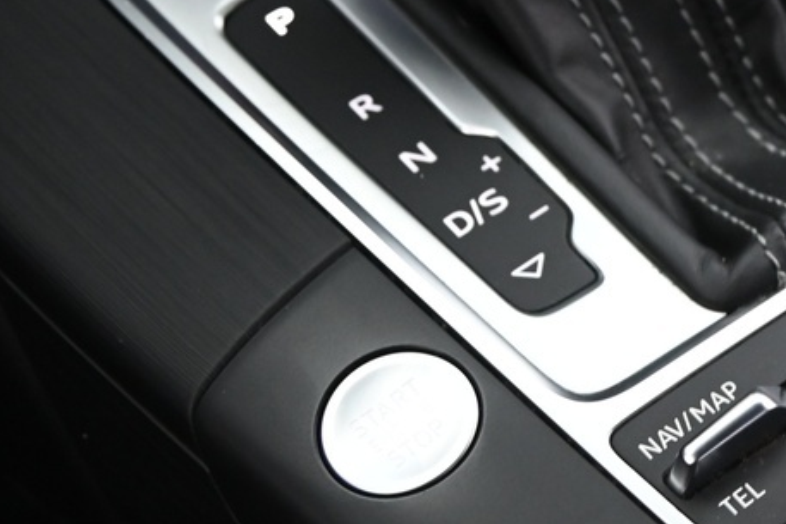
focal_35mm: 142
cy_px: 153
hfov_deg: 14.1
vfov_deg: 9.7
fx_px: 3101
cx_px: 853
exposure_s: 1/13
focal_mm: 40
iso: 2000
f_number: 4
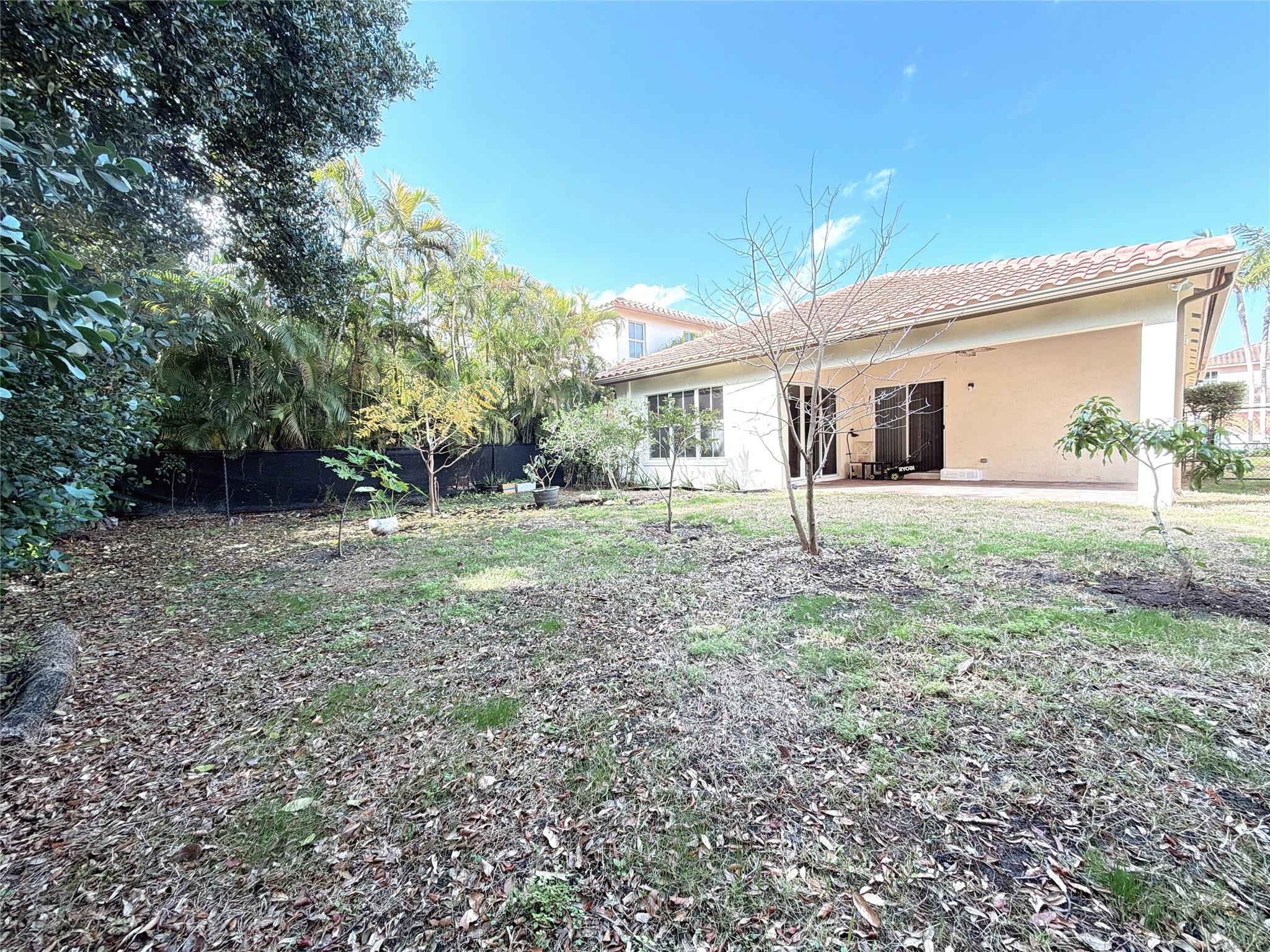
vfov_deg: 85.7
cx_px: 635
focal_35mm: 14
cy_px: 476
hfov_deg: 102.1
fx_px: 514
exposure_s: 1/121
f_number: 2.2
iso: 64
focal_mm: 2.22
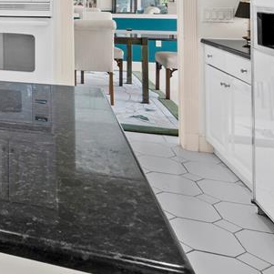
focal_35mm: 42
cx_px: -108
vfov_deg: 35.2
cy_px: -16
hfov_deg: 29.4
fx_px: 376
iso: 200
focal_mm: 7
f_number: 11
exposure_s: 1/1.25
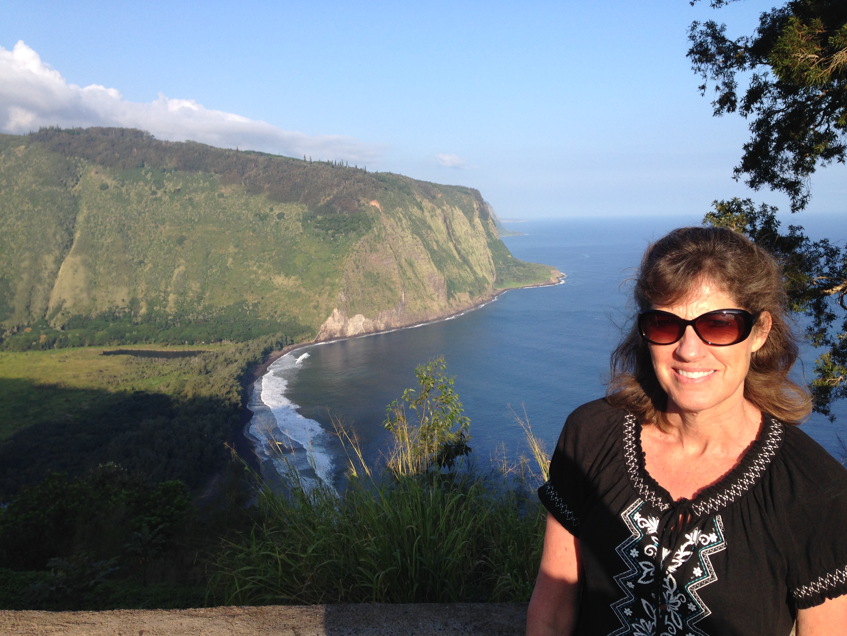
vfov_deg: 42.9
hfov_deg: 55.4
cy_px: 318
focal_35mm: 33
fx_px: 807
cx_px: 424
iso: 50
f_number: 2.4
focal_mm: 4.12
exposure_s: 1/1043
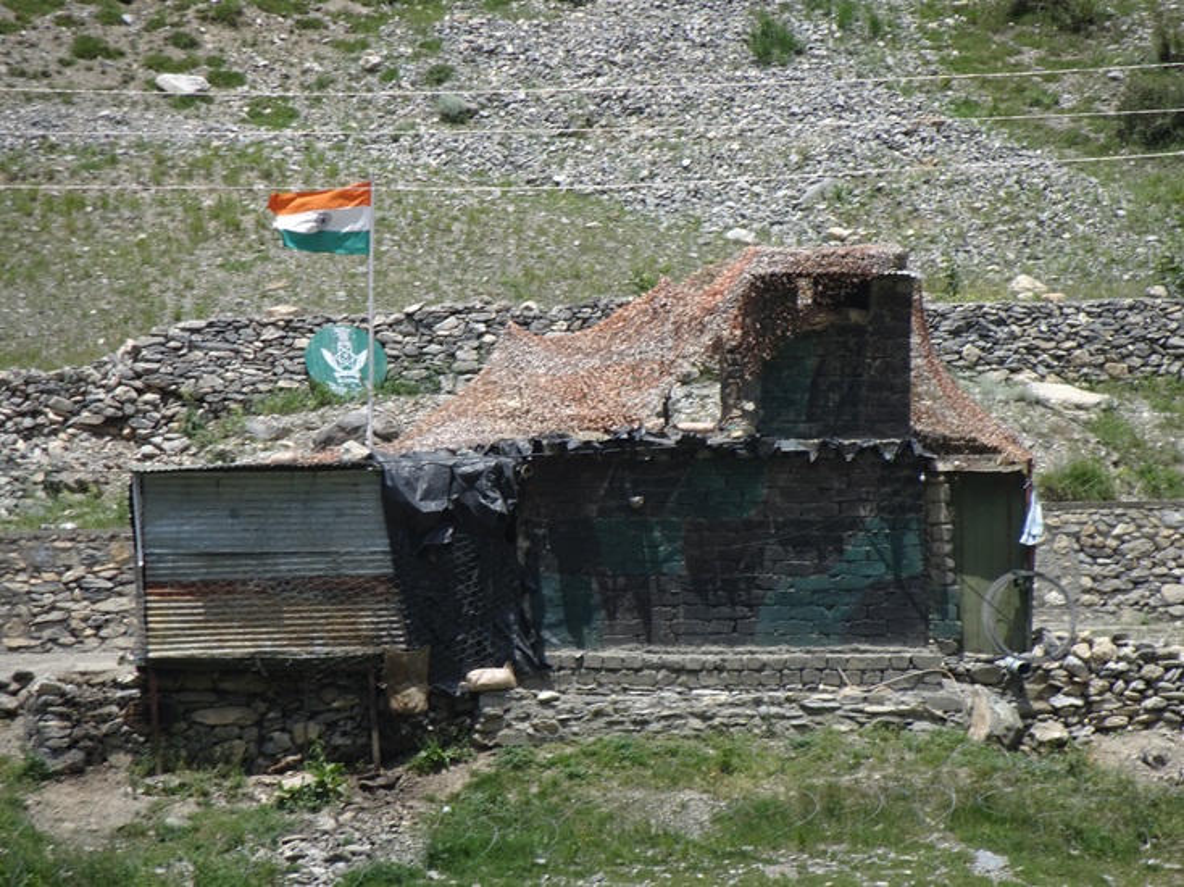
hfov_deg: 5.0
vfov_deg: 3.7
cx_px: 592
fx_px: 13677
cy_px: 444
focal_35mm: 400
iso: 80
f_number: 6.3
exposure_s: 1/320
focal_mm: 68.35
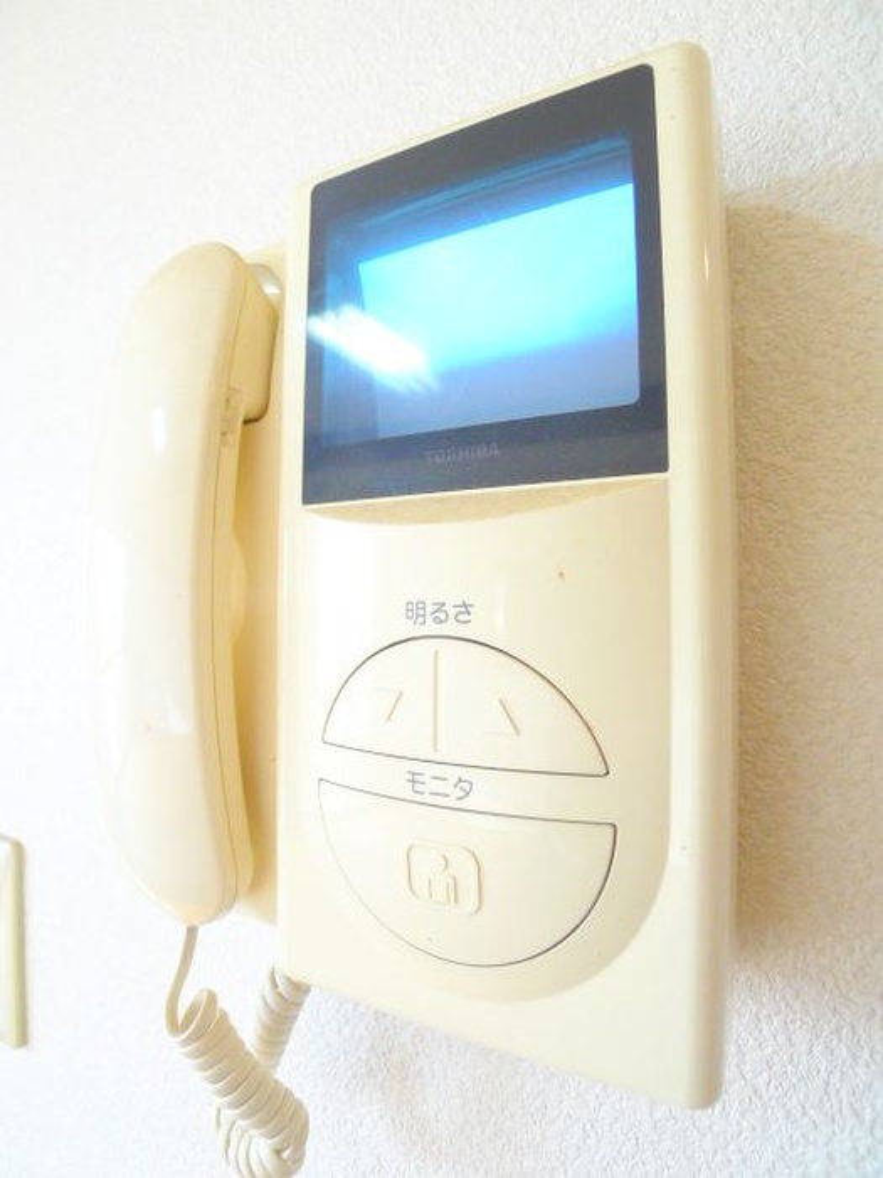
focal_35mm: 24
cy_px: 589
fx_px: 816
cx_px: 442
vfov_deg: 71.6
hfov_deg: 56.8
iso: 400
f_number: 2
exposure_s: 1/100
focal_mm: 5.1
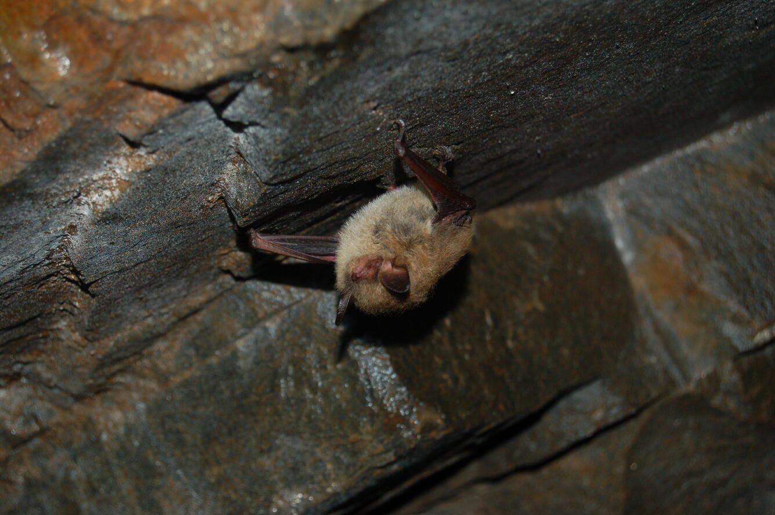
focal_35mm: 82
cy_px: 258
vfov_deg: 16.5
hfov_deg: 24.6
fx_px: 1774
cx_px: 388
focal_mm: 55
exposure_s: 1/60
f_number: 5.6
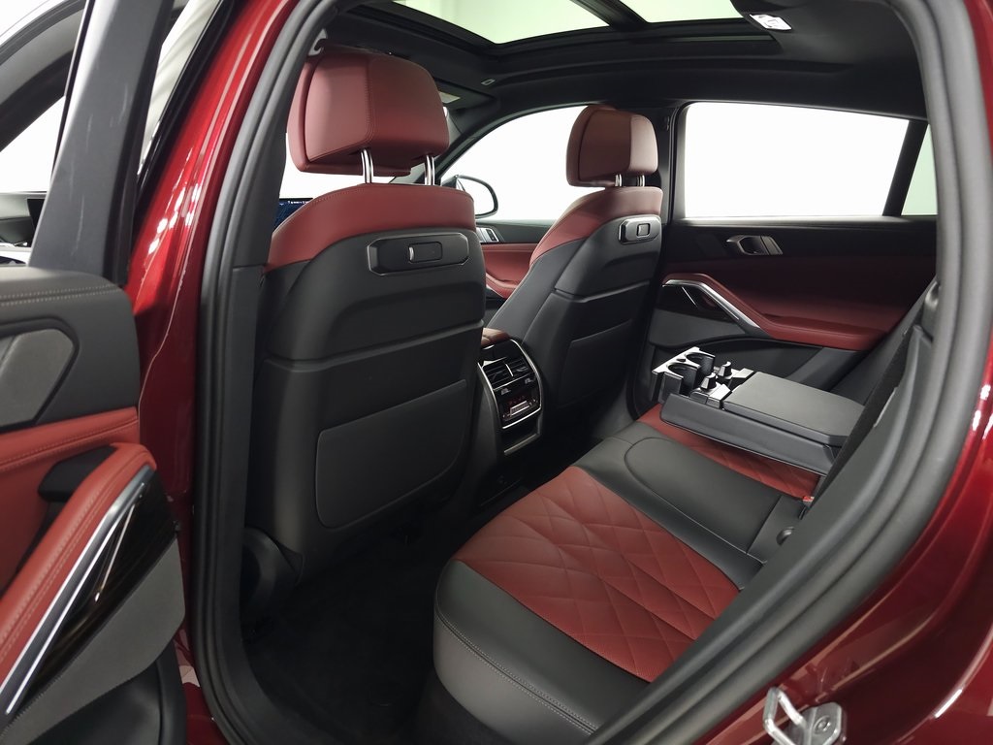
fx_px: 660
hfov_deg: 73.9
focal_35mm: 23
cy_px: 372
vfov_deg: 58.9
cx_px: 496
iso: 400
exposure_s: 1/60
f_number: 1.7
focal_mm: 6.3
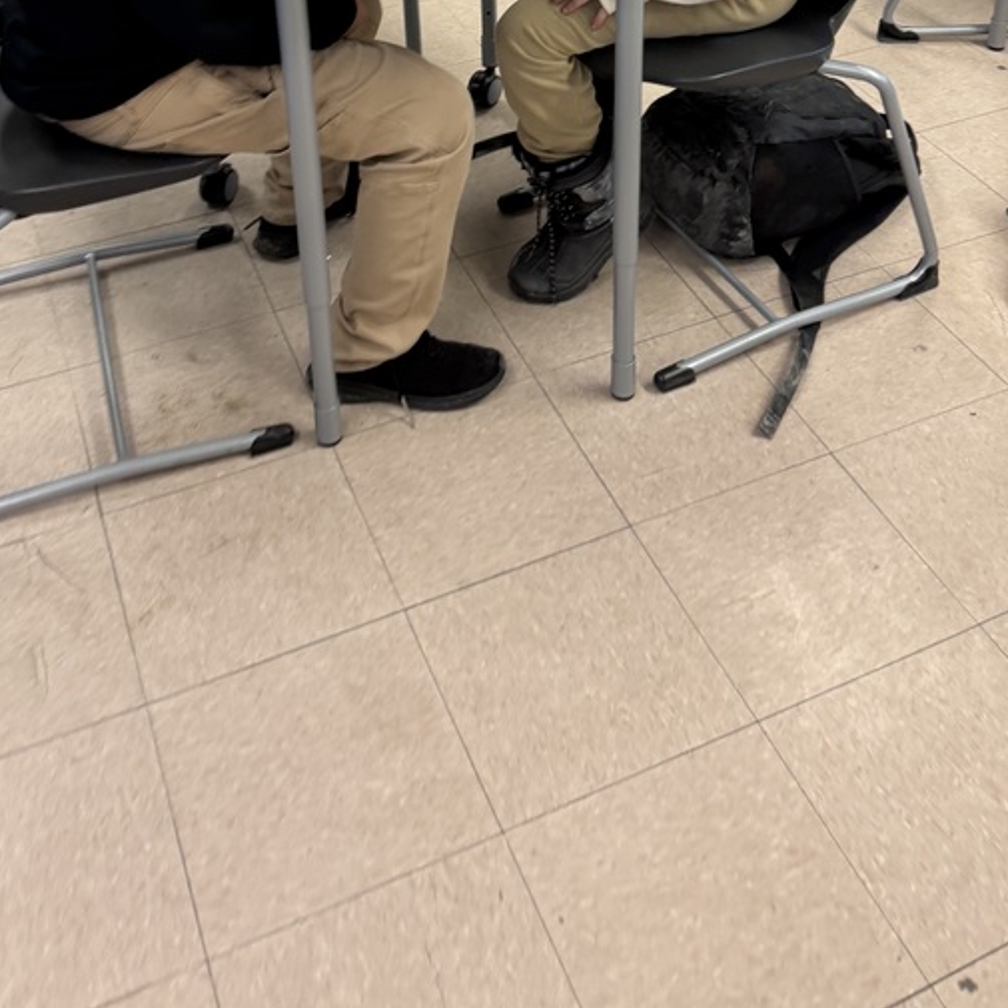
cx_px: 537
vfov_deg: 35.5
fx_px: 1417
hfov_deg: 39.2
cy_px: 2
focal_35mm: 43
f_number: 1.78
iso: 125
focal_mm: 6.76
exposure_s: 1/60
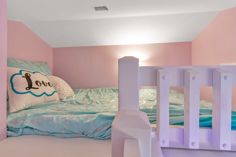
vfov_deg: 81.2
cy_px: 78
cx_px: 118
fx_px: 92
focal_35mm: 14
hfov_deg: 104.3
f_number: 16
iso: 640
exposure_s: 1/5
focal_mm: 14
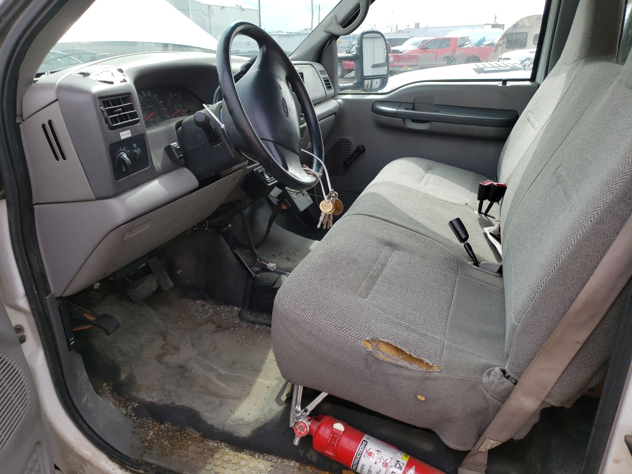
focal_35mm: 26
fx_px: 475
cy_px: 237
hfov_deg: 67.3
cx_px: 316
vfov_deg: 53.1
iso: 50
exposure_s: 1/625
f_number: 1.5
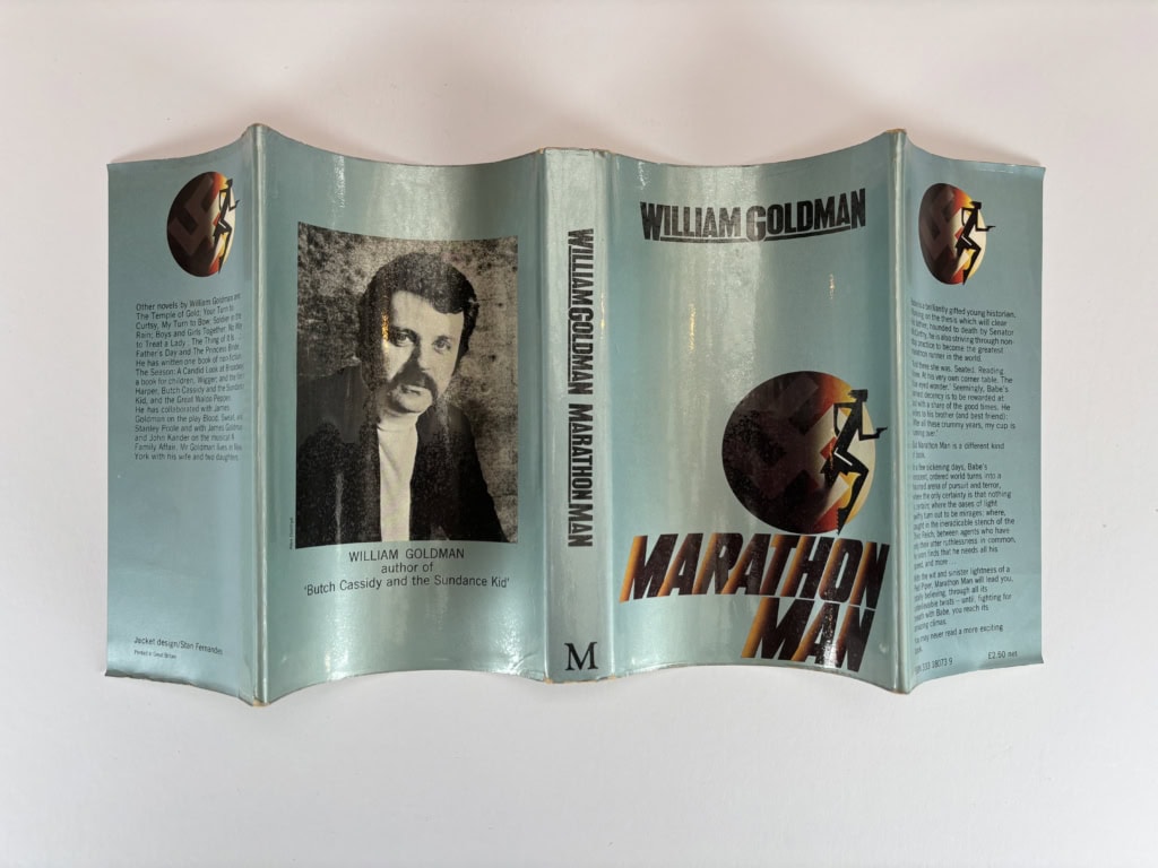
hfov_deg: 67.3
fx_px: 870
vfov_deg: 53.1
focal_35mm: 26
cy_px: 434
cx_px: 579
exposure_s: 1/121
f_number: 1.6
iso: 50
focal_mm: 6
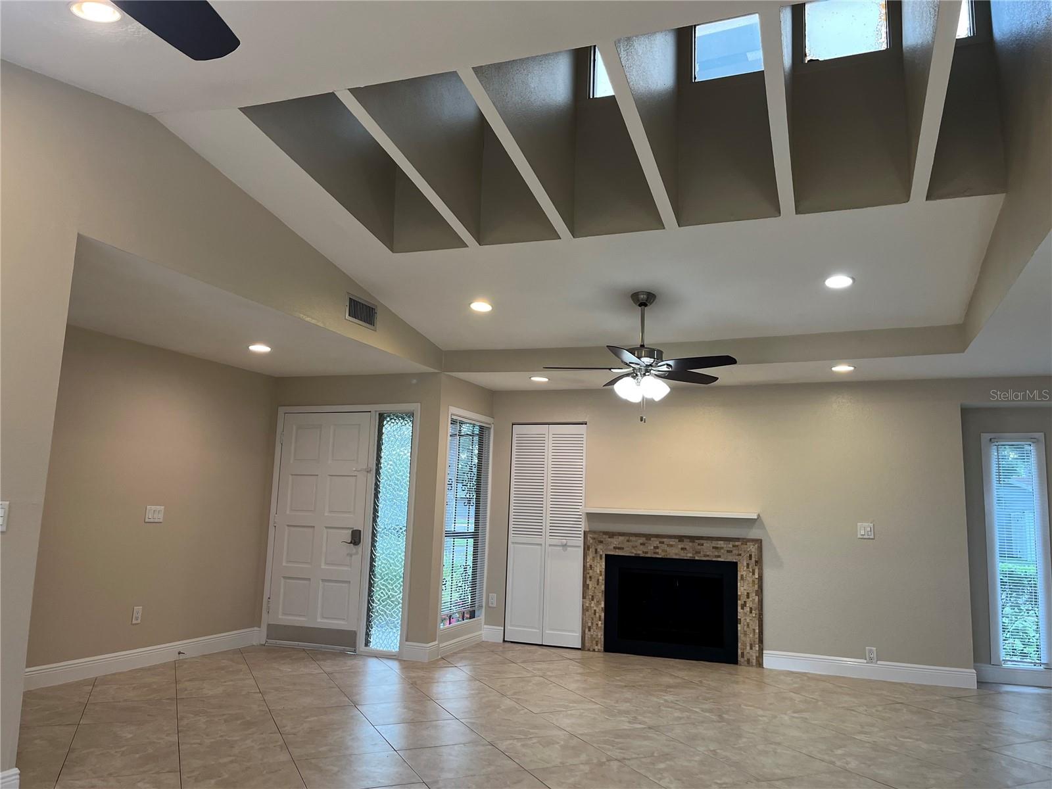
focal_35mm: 26
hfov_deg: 67.3
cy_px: 394
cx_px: 526
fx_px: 790
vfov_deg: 53.1
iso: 125
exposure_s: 1/120
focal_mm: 5.1
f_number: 1.6
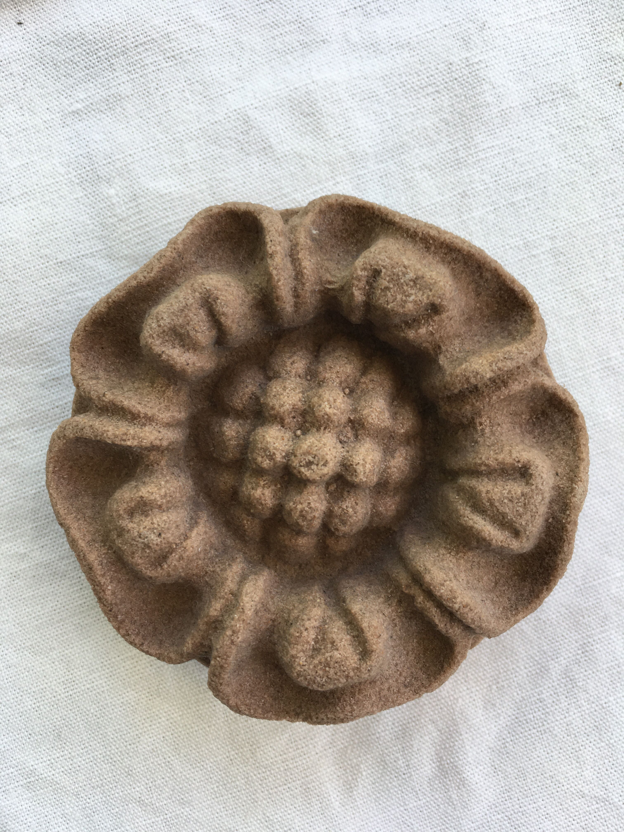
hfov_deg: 48.2
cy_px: 416
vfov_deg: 61.7
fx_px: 697
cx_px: 312
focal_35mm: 29
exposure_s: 1/100
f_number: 2.2
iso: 32
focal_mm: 4.15
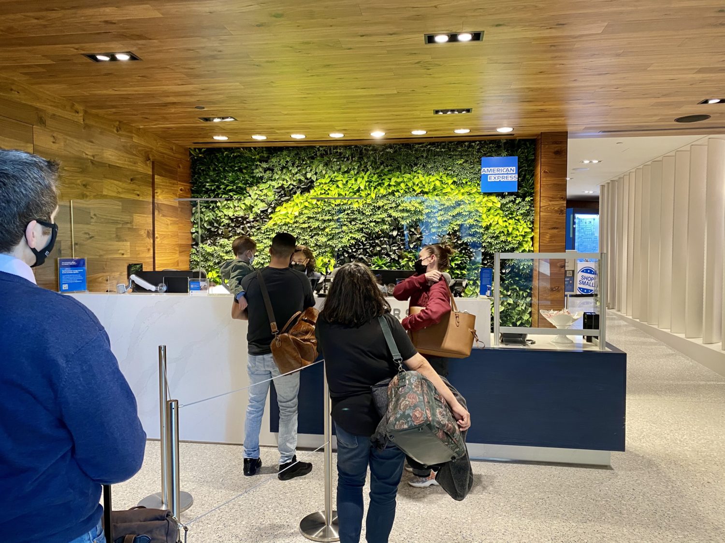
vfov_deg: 53.1
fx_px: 545
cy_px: 272
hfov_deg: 67.3
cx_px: 362
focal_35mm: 26
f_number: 1.8
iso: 200
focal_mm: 4.25
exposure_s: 1/60
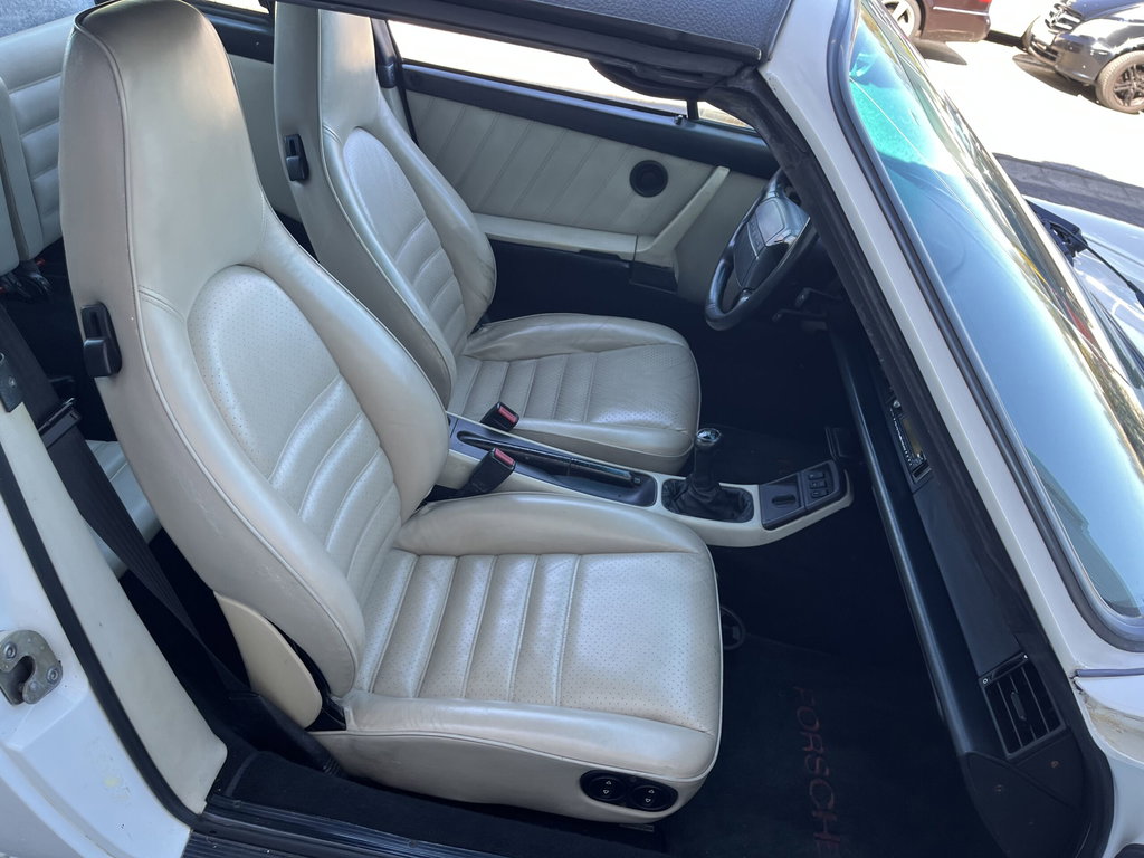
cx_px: 572
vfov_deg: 53.1
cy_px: 429
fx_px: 859
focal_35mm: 26
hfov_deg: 67.3
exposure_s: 1/122
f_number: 1.6
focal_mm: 5.1
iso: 40
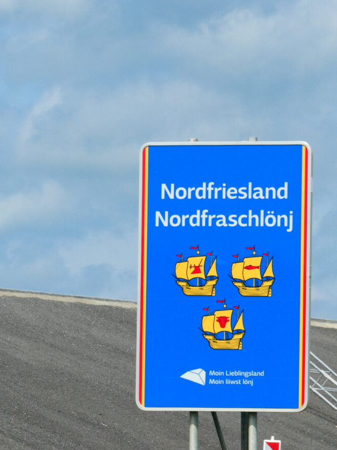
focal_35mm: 407
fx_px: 5282
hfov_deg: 3.7
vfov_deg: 4.9
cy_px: 210
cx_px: 188
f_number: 8
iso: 80
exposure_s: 1/320
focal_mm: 62.1
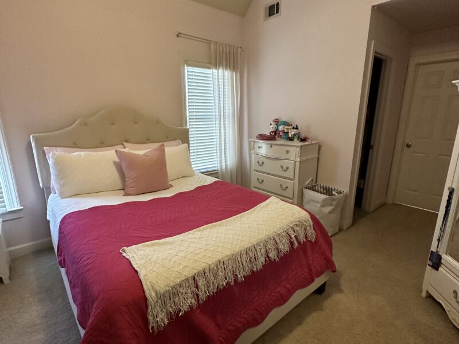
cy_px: 172
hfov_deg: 102.1
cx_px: 230
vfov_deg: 85.7
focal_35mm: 14
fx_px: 186
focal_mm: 2.22
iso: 500
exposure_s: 1/60
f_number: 2.2
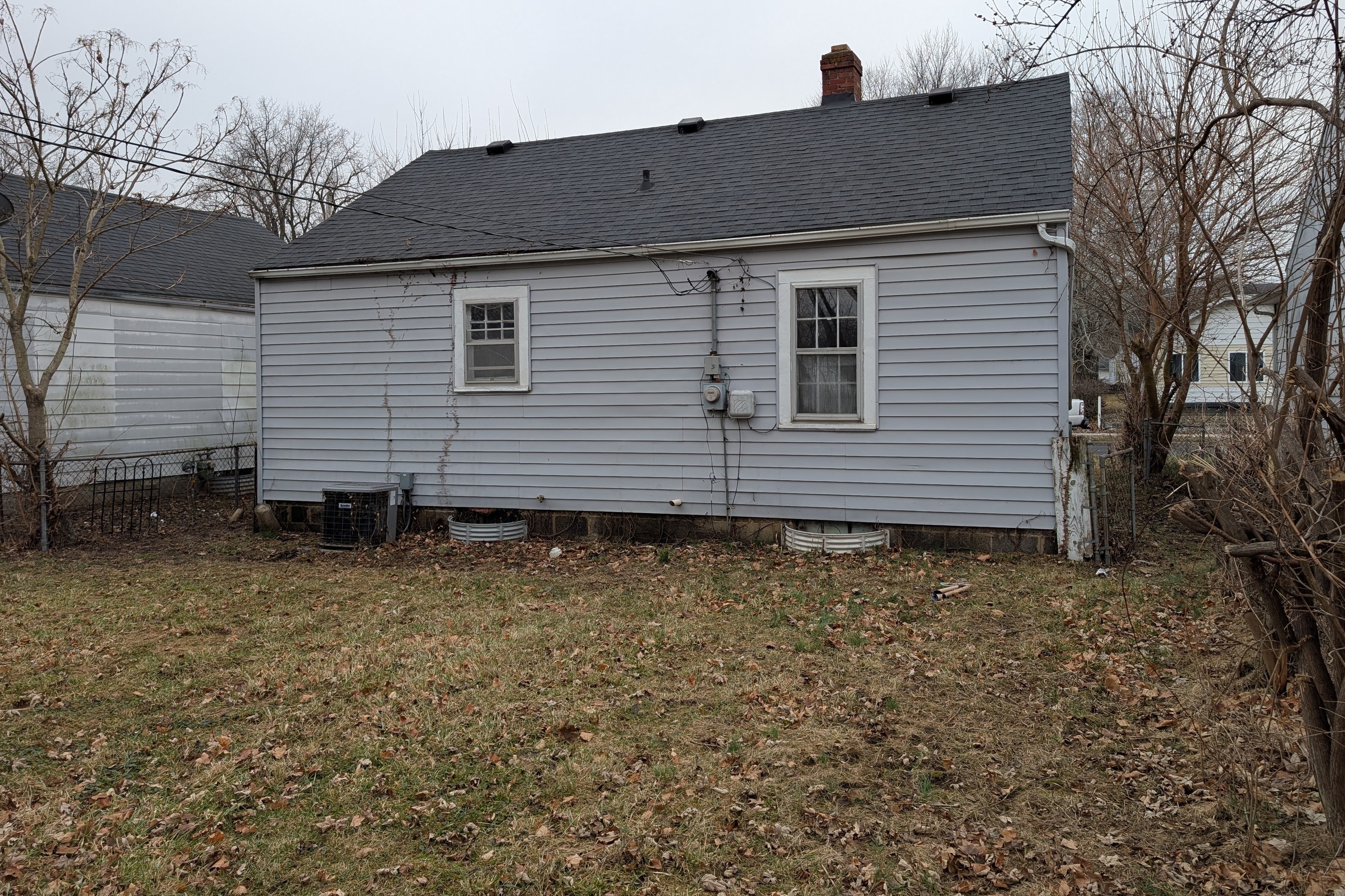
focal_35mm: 26
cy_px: 413
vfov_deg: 49.5
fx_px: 971
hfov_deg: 69.4
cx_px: 663
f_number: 1.68
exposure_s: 1/261
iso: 21
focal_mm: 6.9
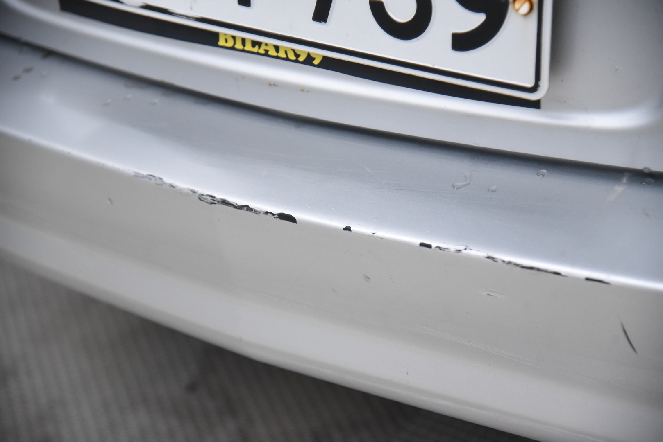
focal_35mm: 85
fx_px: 1566
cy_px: 221
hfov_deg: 23.9
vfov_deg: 16.1
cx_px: 332
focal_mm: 85
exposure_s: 1/250
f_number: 4
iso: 4000
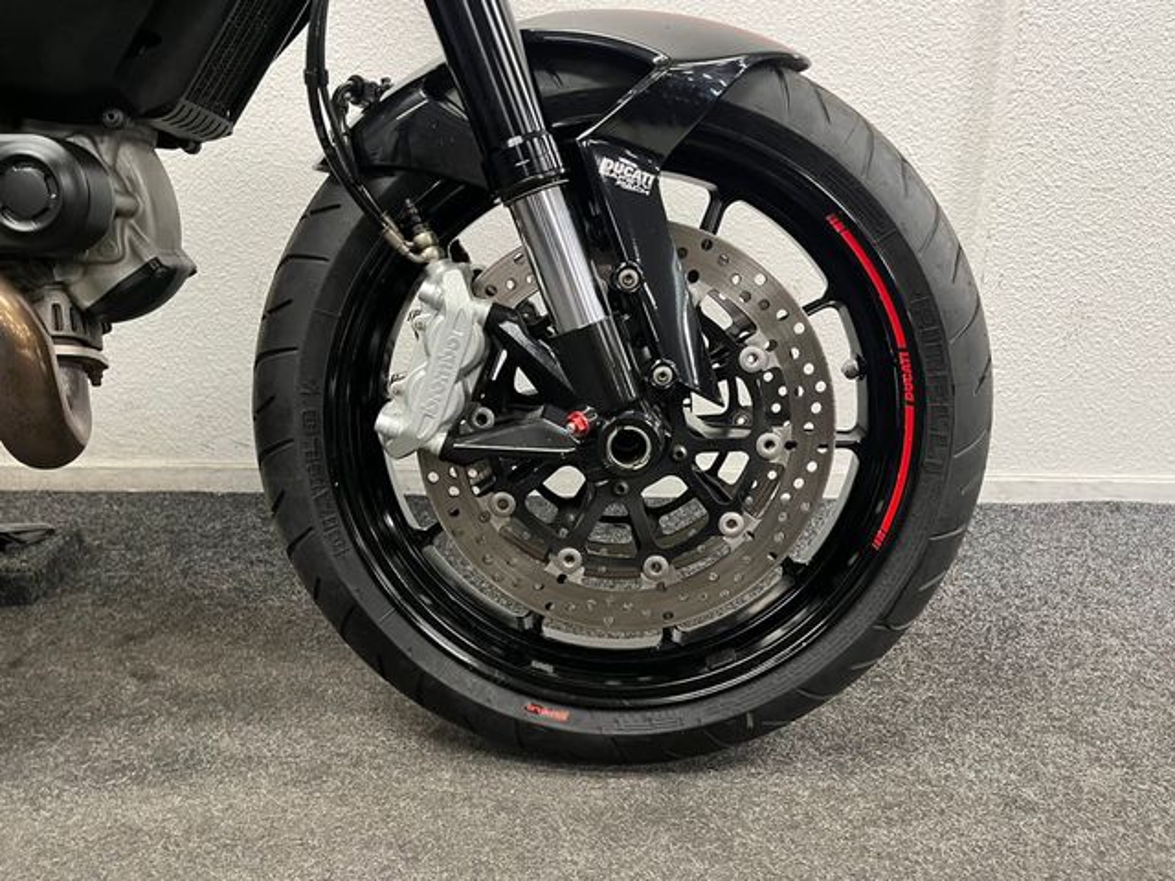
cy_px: 440
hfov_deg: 67.3
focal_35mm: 26
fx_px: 883
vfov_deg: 53.1
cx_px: 588
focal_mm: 5.1
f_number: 1.6
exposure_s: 1/50
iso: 320
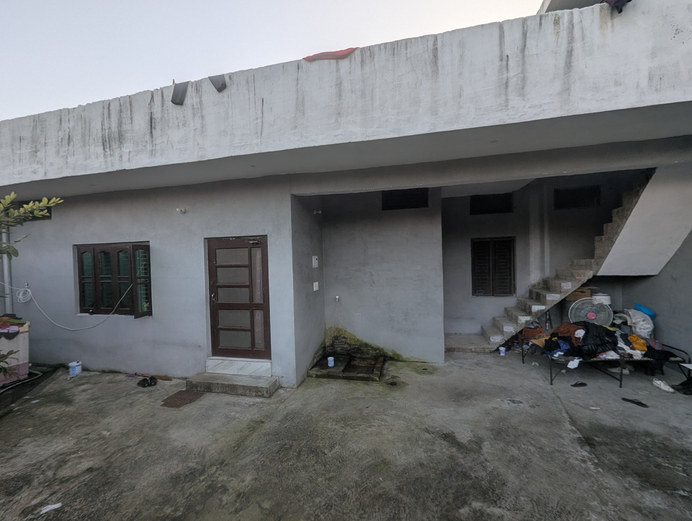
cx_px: 346
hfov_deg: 106.1
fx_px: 260
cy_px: 260
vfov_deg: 90.1
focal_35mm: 13
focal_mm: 1.95
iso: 48
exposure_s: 1/270
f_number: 2.2
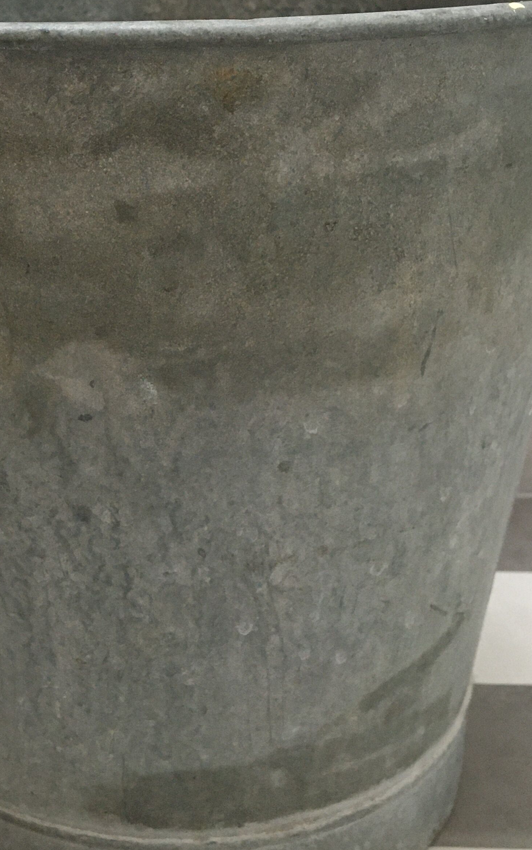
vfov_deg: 38.1
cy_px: 370
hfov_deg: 24.3
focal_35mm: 53
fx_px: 1229
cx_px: 168
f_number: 2.2
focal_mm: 4.15
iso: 200
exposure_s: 1/33
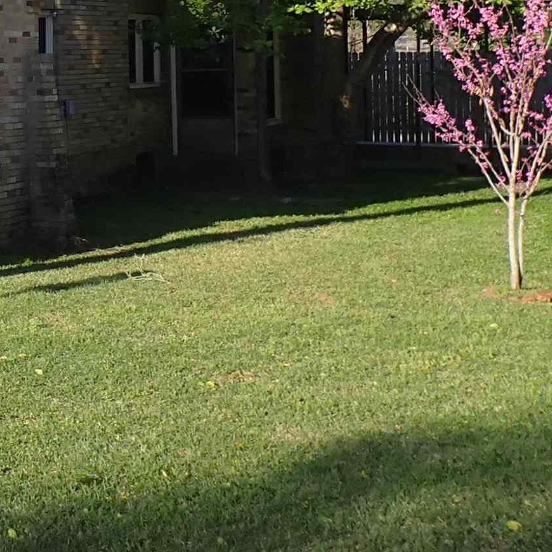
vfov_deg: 20.8
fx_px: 1443
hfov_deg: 20.3
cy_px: -21
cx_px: -112
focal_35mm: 80
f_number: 2.8
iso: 100
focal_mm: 4.5
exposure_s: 1/800
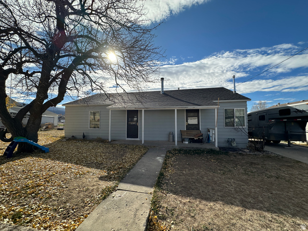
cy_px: 116
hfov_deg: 102.1
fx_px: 125
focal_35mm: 14
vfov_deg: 85.7
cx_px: 154
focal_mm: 2.22
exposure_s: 1/3125
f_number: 2.2
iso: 50
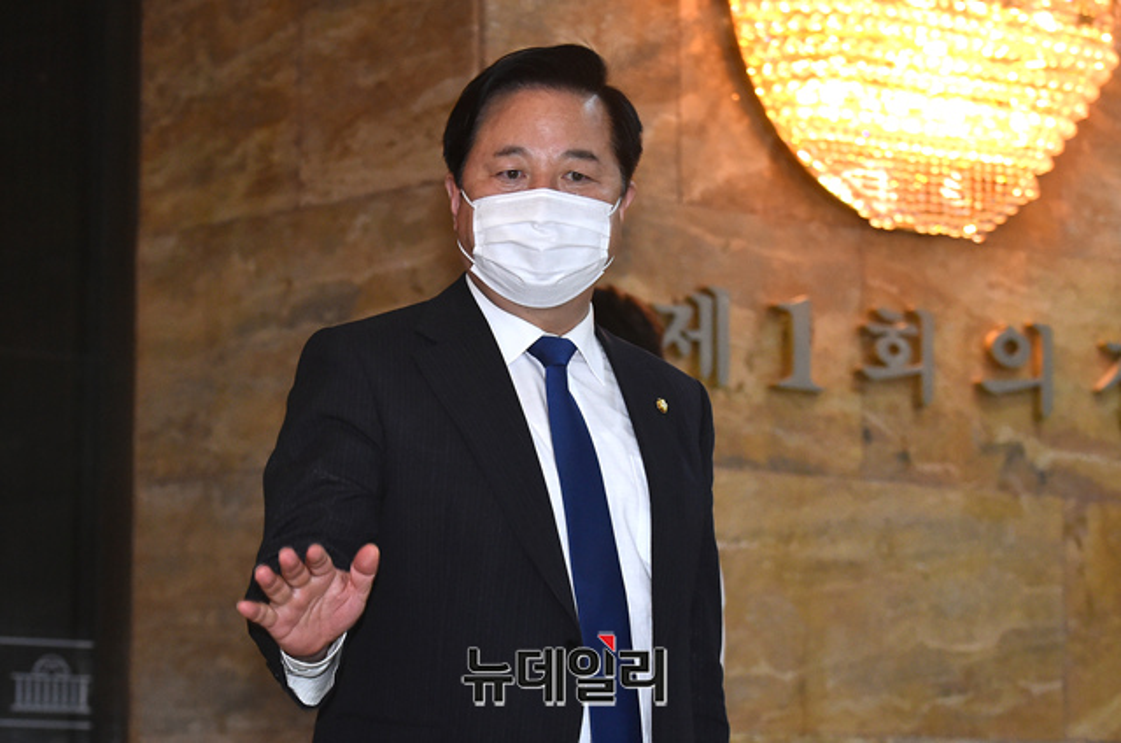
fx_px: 3481
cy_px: 372
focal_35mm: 112
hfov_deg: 18.3
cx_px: 560
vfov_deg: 12.2
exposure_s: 1/250
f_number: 6.3
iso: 4000
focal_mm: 112
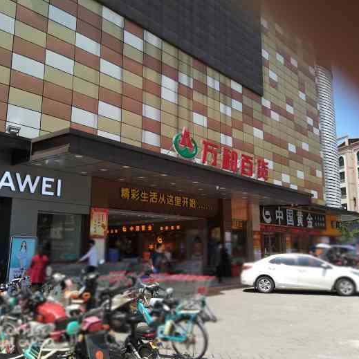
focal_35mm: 31
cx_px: 163
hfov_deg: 52.5
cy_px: 181
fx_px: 364
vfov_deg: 52.5
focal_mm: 3.83
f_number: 2.2
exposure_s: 1/769
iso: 125
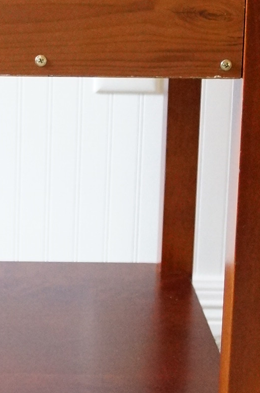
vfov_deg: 18.0
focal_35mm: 113
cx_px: -51
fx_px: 1229
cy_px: 87
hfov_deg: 11.8
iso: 3200
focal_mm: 24
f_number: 4
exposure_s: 1/50
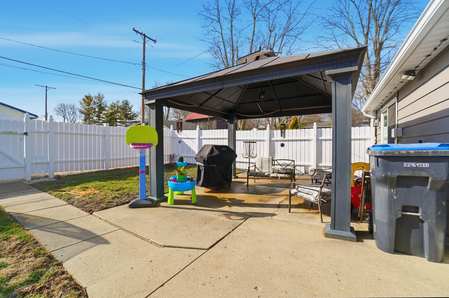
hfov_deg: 100.4
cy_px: 149
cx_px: 224
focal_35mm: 15
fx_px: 187
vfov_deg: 77.2
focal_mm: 10
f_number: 5.6
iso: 100
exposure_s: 1/4000
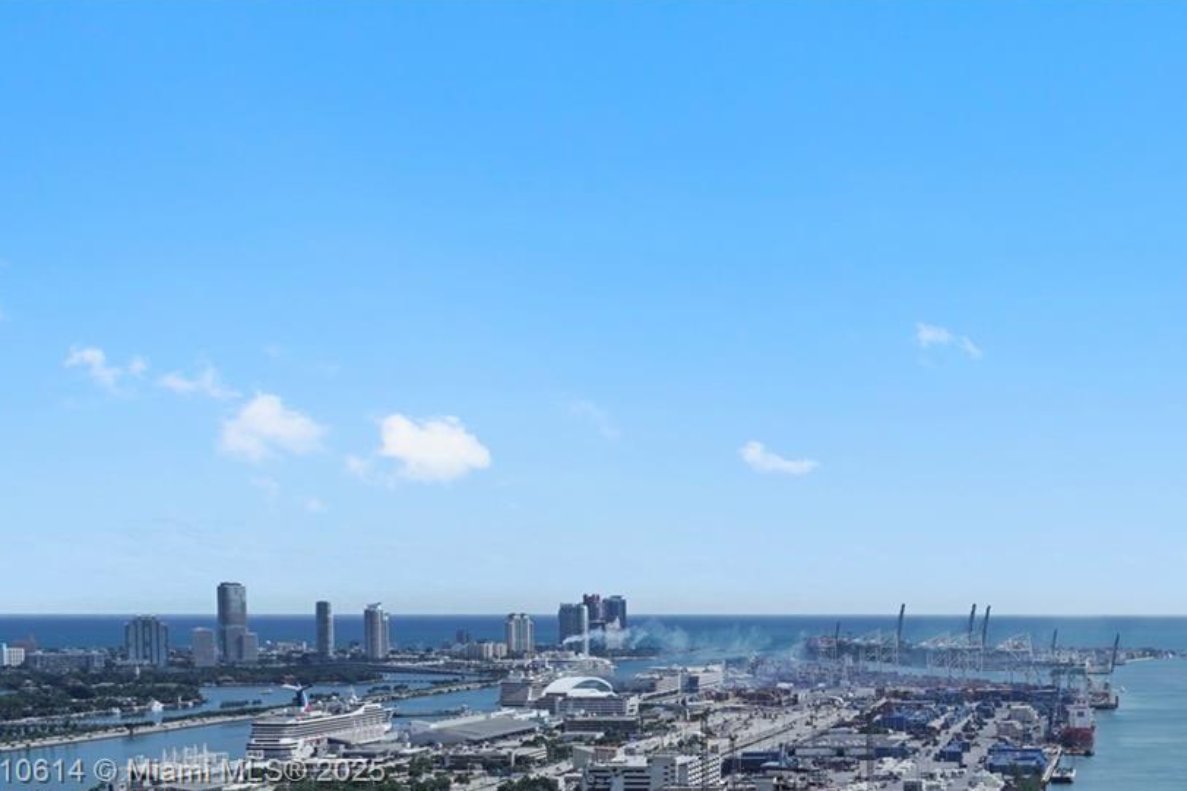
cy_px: 773
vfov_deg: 19.2
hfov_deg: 28.1
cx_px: 1088
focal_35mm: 69
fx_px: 2274
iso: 400
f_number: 8
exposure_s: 1/800
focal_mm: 35
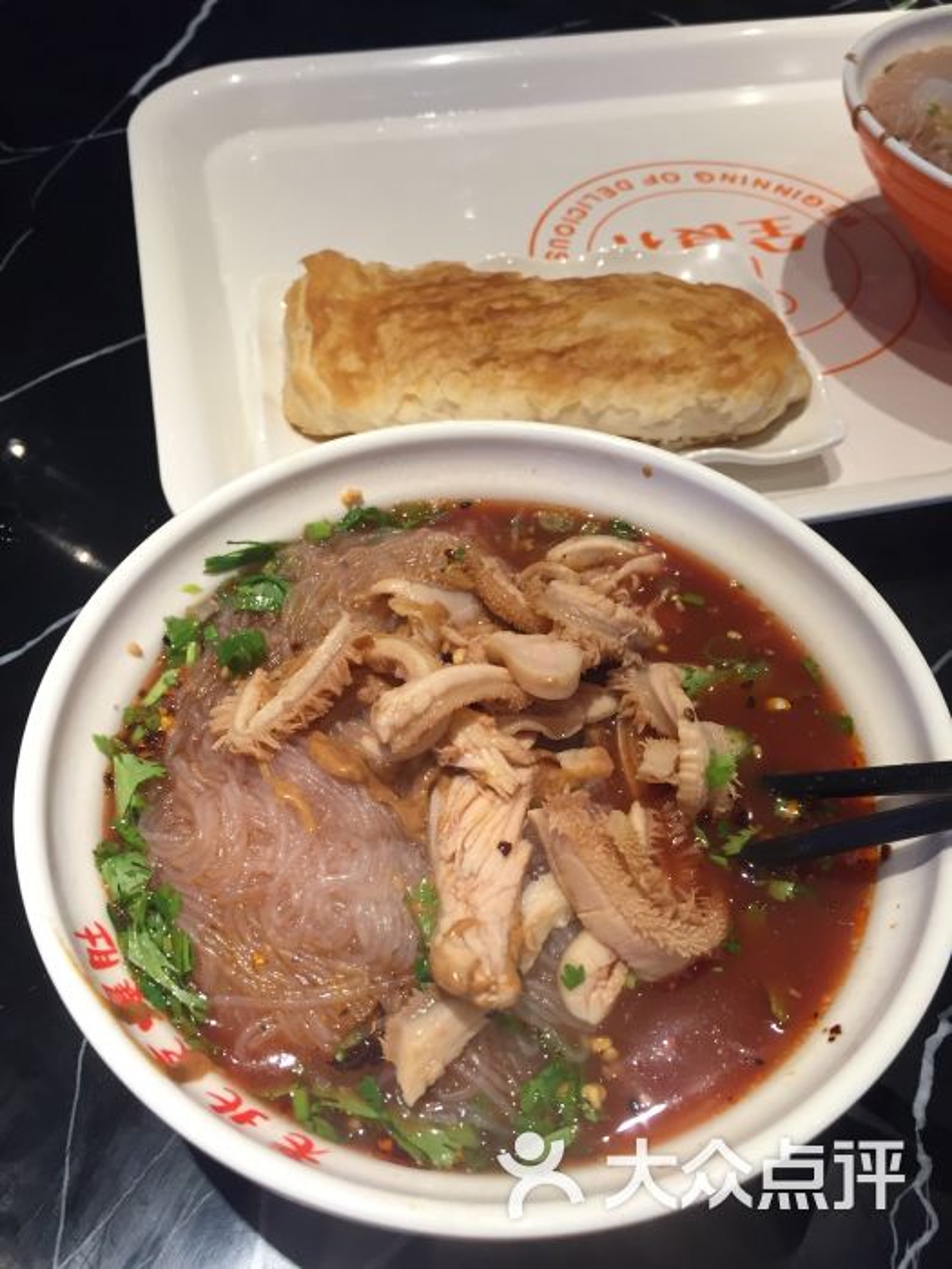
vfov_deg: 61.7
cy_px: 634
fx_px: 1063
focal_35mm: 29
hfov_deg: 48.2
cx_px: 476
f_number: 2.2
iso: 50
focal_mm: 4.15
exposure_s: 1/33
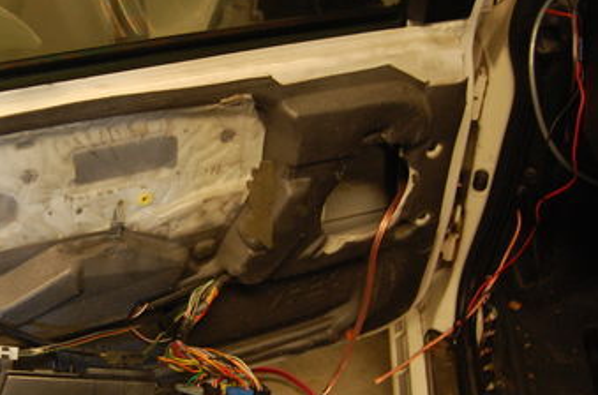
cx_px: 99
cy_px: 238
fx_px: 845
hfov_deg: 37.2
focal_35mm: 51
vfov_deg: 26.3
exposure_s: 1/10
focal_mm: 18
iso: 800
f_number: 3.5
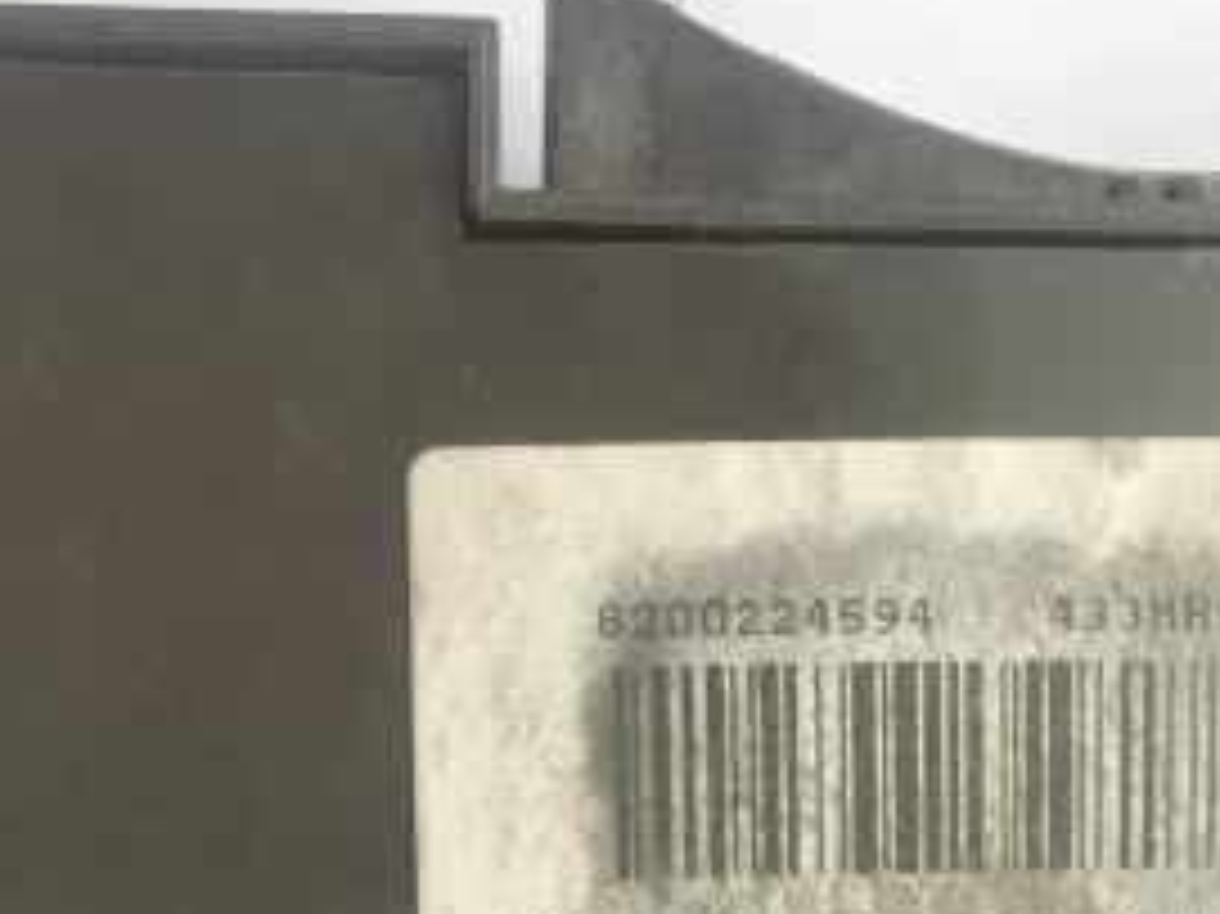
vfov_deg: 26.6
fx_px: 1902
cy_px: 711
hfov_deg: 35.5
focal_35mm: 54
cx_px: 689
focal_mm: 4.15
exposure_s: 1/100
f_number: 2.2
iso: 32
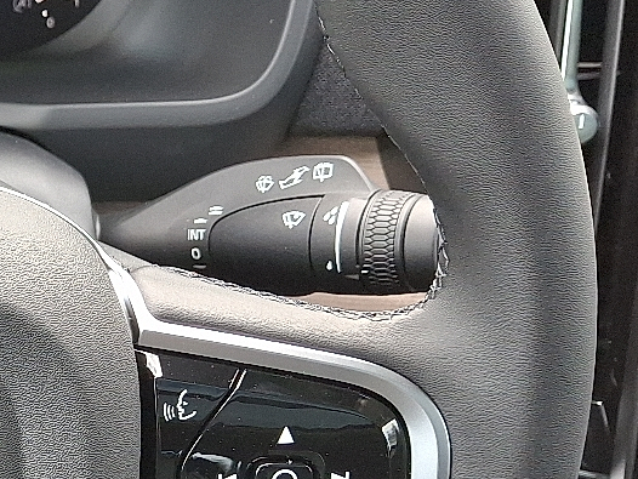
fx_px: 1401
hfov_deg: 22.4
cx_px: -238
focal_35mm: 76
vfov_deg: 19.3
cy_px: 329
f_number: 1.8
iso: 40
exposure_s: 1/100
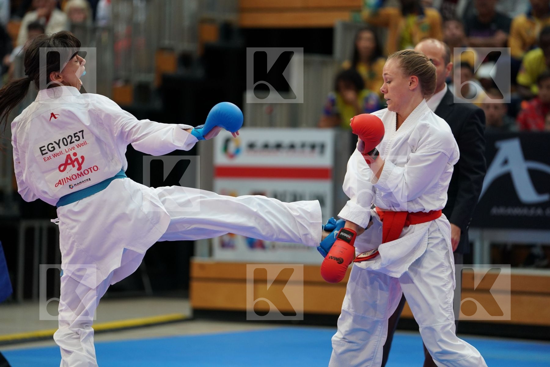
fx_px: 3055
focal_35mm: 200
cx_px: 275
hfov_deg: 10.3
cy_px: 184
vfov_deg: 6.9
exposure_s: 1/1000
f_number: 2.8
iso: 2000
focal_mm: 200
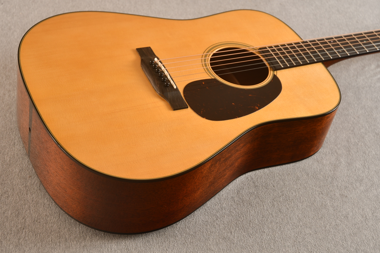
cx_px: 190
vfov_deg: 18.2
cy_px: 126
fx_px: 792
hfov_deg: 27.0
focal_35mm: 75
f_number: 4.5
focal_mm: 50
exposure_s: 1/40
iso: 200
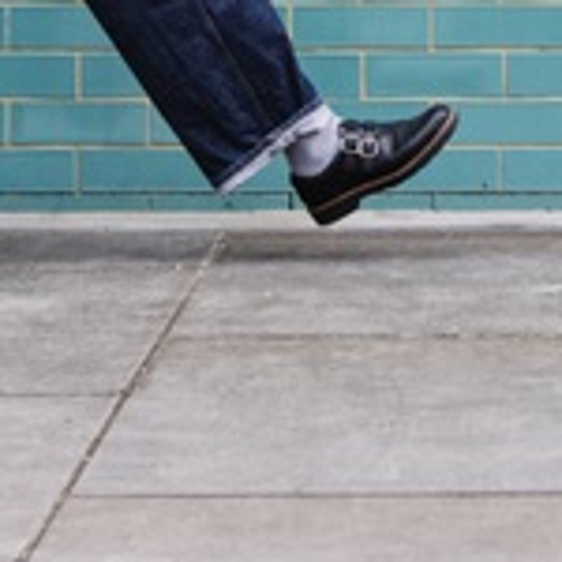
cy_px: -272
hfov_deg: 12.0
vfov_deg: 11.6
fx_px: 2645
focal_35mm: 144
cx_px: 607
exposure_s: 1/800
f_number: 4
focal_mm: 23
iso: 800
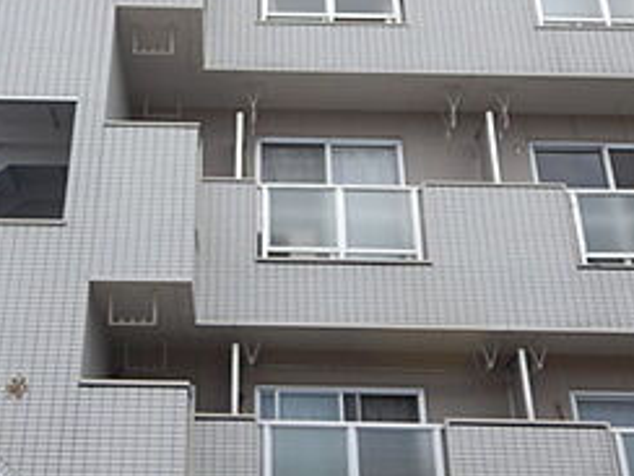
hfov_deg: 37.9
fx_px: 916
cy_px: 90
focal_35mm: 50
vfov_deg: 28.4
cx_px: 231
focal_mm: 4.3
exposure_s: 1/1250
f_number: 2.8
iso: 125
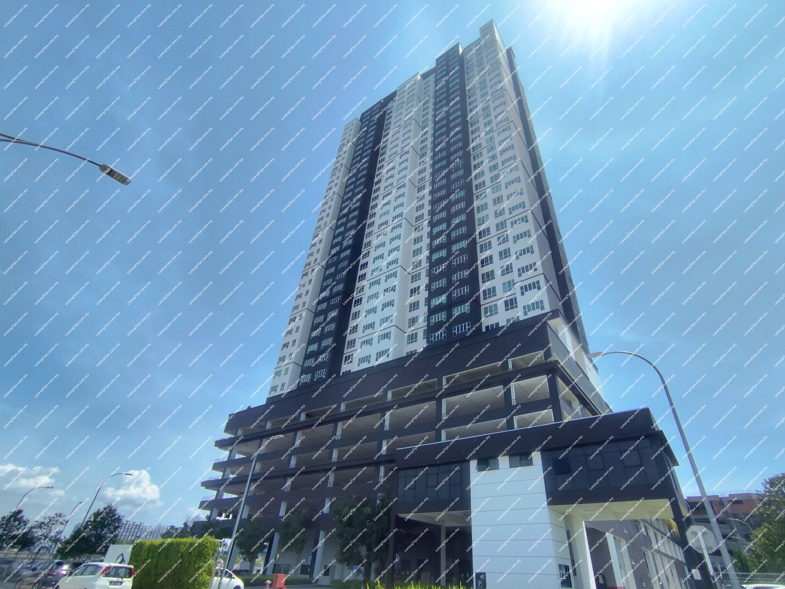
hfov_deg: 94.5
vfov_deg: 78.1
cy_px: 294
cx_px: 392
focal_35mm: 16
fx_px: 363
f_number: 2.2
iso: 50
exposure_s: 1/3300
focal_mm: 1.65
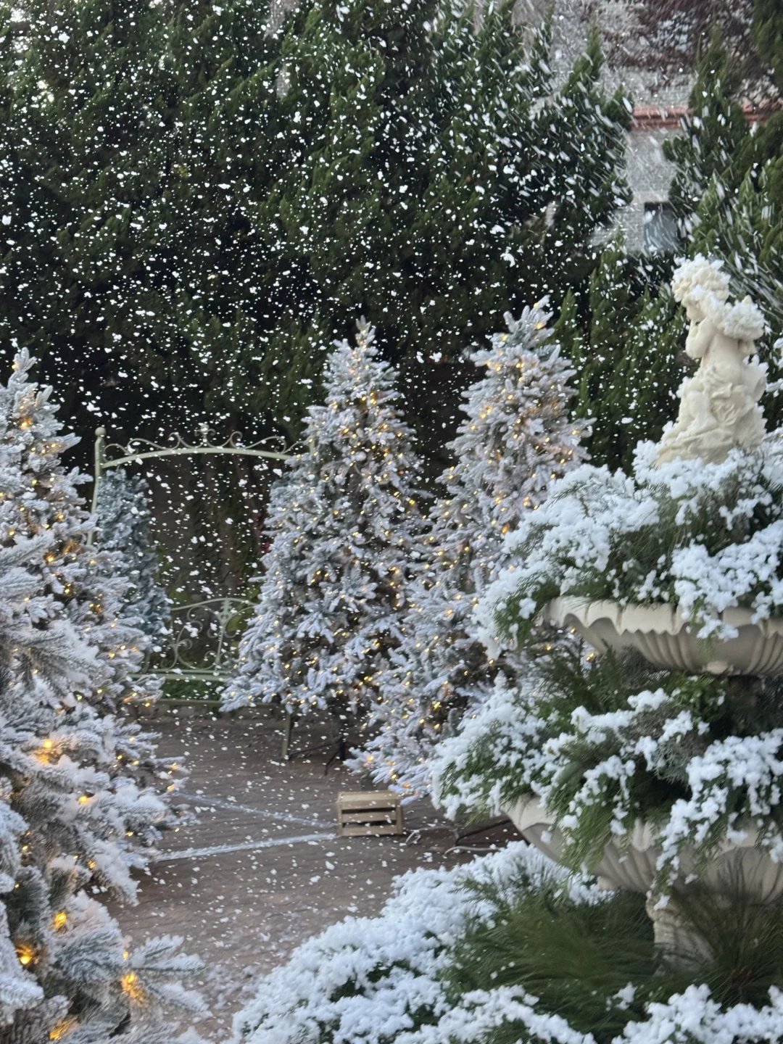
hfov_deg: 30.3
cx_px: 392
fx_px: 1448
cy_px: 522
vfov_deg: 39.7
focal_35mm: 48
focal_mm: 6.76
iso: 80
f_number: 1.78
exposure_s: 1/50
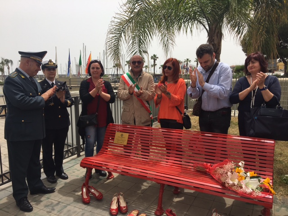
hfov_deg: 61.7
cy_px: 108
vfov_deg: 48.2
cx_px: 144
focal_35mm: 29
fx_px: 241
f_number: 2.2
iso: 25
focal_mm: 4.15
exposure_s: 1/1570
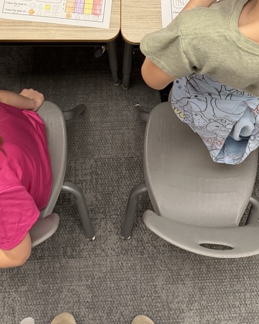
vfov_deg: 35.3
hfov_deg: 30.8
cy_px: 18
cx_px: 120
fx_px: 470
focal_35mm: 49
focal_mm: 6.76
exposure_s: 1/60
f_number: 1.78
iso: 320
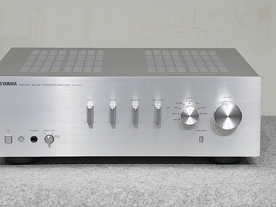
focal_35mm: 115
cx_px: 125
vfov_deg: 12.9
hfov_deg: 17.1
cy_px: 105
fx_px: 917
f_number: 5
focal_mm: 17.5
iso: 200
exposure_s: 1/13
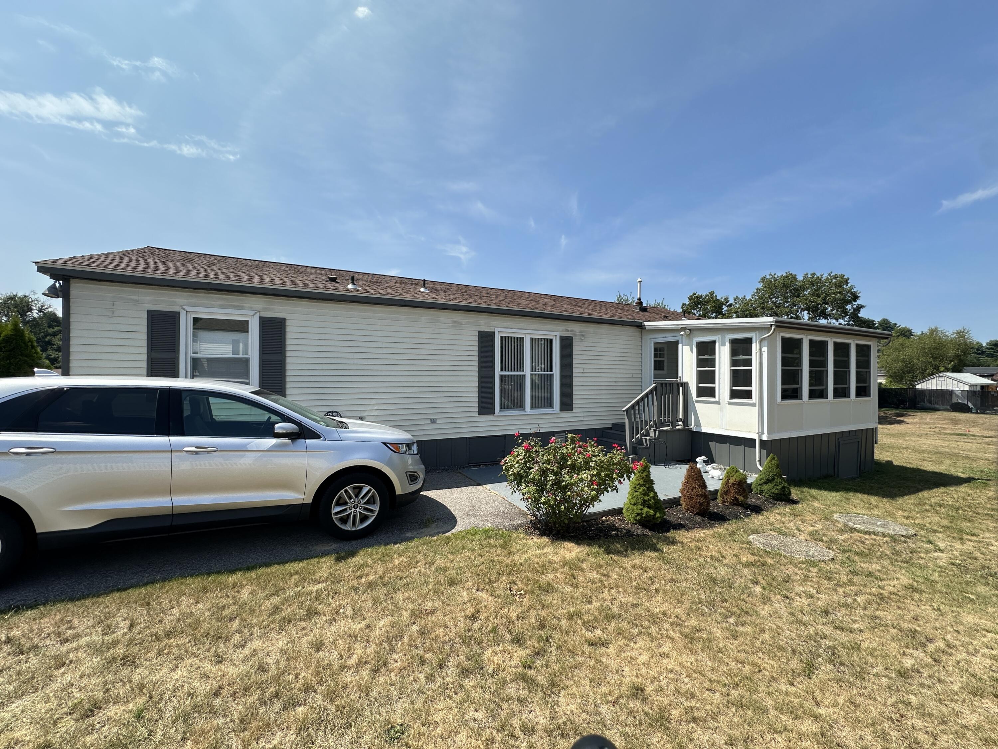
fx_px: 404
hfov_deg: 102.1
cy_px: 374
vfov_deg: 85.7
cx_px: 499
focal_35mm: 14
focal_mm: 2.22
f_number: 2.2
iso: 50
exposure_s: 1/1221
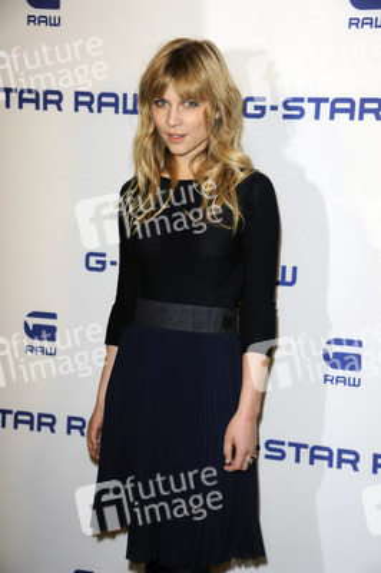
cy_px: 286
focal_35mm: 68
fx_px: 1081
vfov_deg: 29.7
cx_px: 190
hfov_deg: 20.0
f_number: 5.6
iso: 800
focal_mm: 68
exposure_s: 1/200
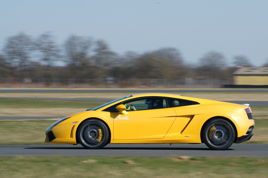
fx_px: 2009
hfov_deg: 7.6
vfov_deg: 5.1
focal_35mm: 270
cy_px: 89
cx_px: 134
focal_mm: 180
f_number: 18
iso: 800
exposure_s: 1/125
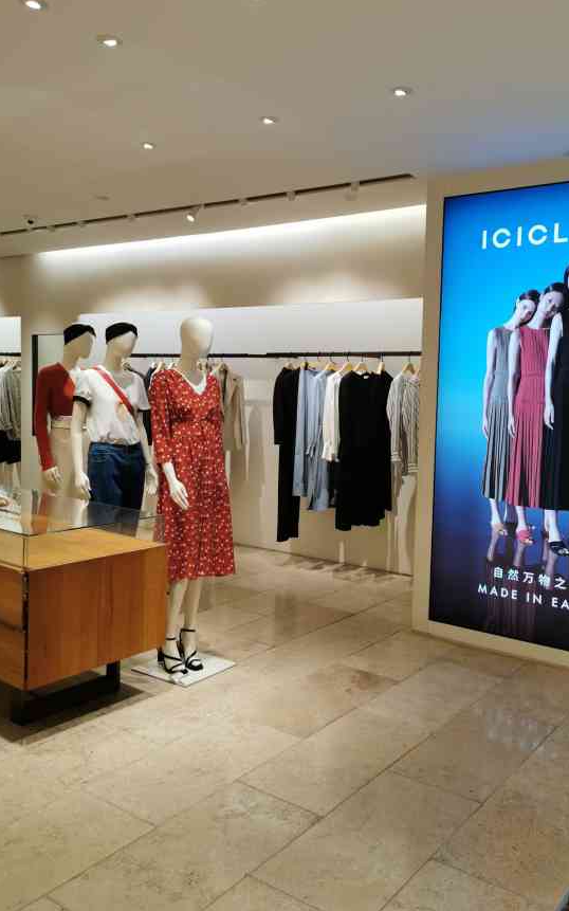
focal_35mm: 31
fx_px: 769
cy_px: 441
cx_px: 349
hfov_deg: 40.4
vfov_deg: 61.2
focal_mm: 5.58
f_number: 1.8
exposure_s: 1/135
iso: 50
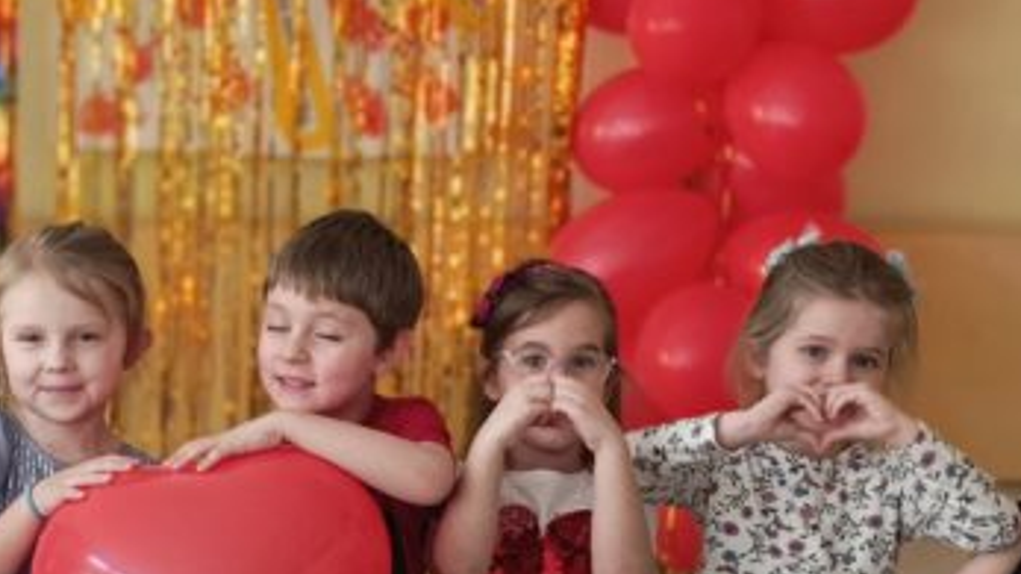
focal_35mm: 111
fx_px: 3004
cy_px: 539
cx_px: 174
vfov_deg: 10.8
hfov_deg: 19.1
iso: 333
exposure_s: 1/100
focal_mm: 6.11
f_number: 1.65
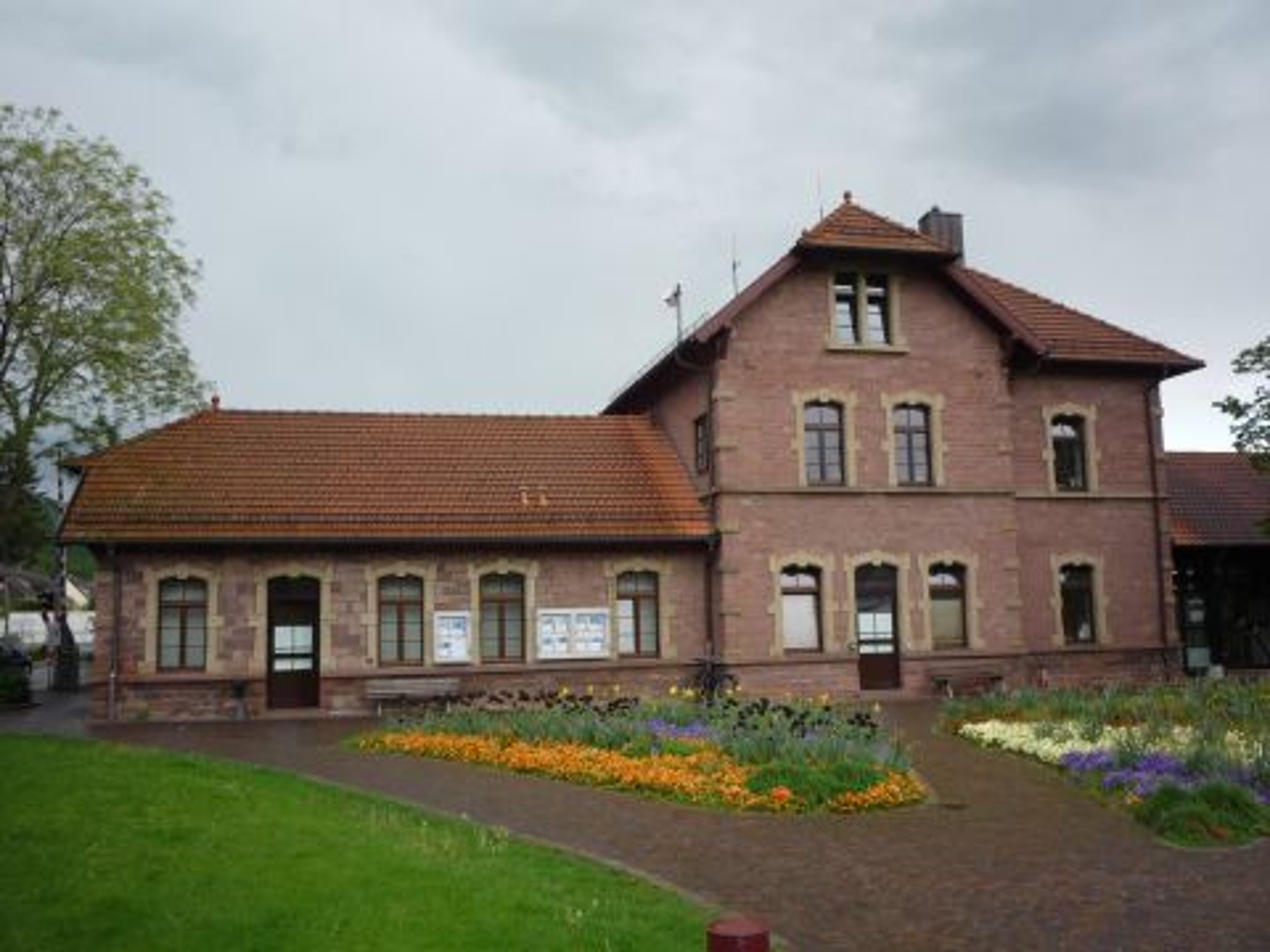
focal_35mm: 32
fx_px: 1174
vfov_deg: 44.2
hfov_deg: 56.8
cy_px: 476
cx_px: 635
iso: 100
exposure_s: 1/320
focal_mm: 5.2
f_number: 4
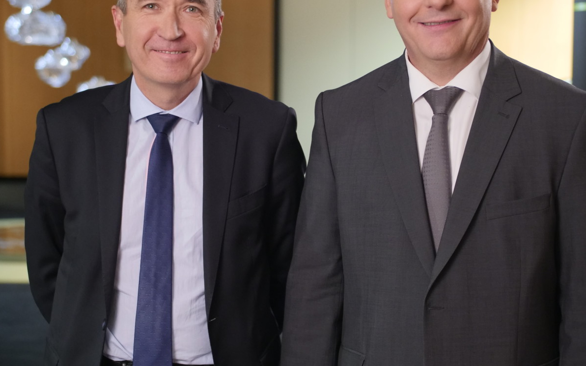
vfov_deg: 14.4
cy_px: 200
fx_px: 1453
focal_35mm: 91
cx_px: 298
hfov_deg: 22.8
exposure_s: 1/50
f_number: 1.3
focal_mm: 25
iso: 640
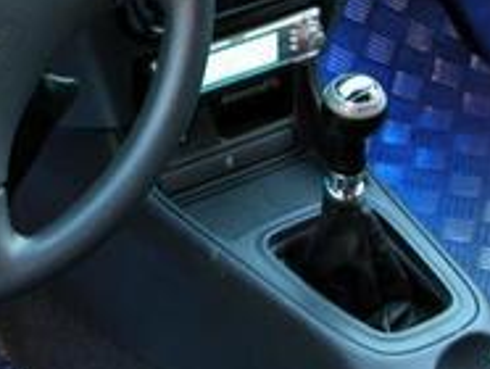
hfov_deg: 16.7
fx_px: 1644
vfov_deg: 12.6
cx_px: 53
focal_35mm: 116
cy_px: -24
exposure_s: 1/3.2
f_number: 3
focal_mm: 11.6
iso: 176
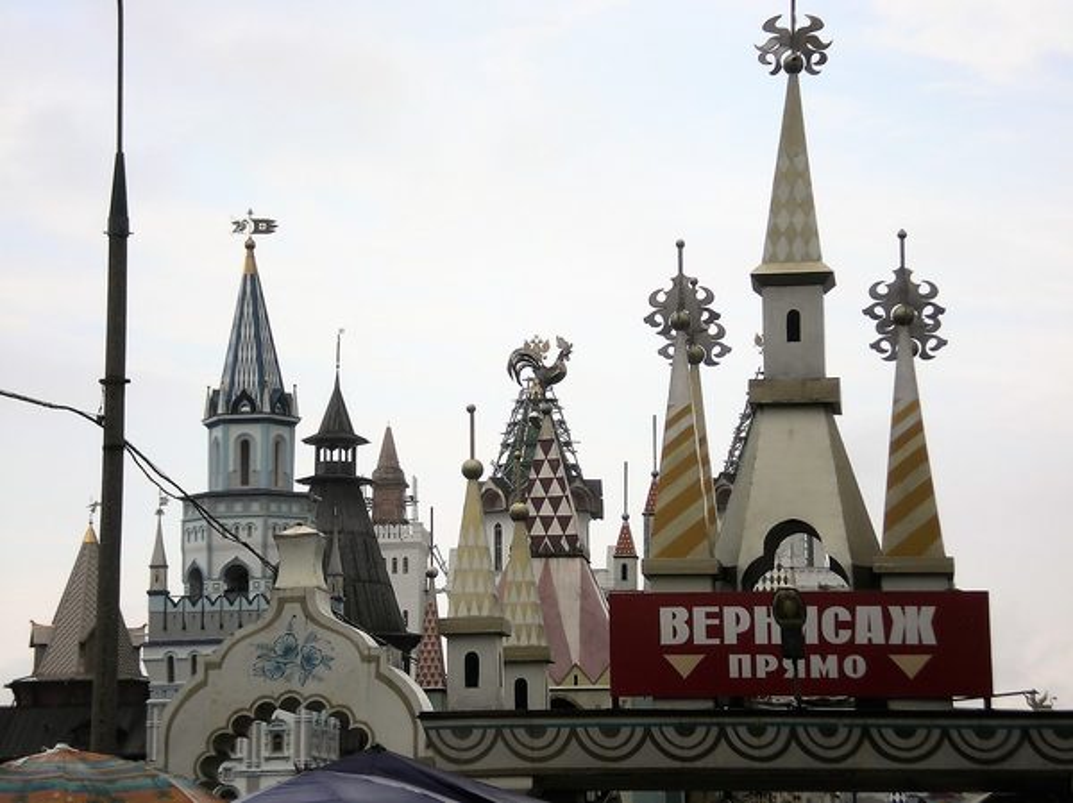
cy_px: 402
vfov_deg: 13.0
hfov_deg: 17.3
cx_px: 536
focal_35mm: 114
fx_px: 3531
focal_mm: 18.9
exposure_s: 1/113
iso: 50
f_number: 5.9
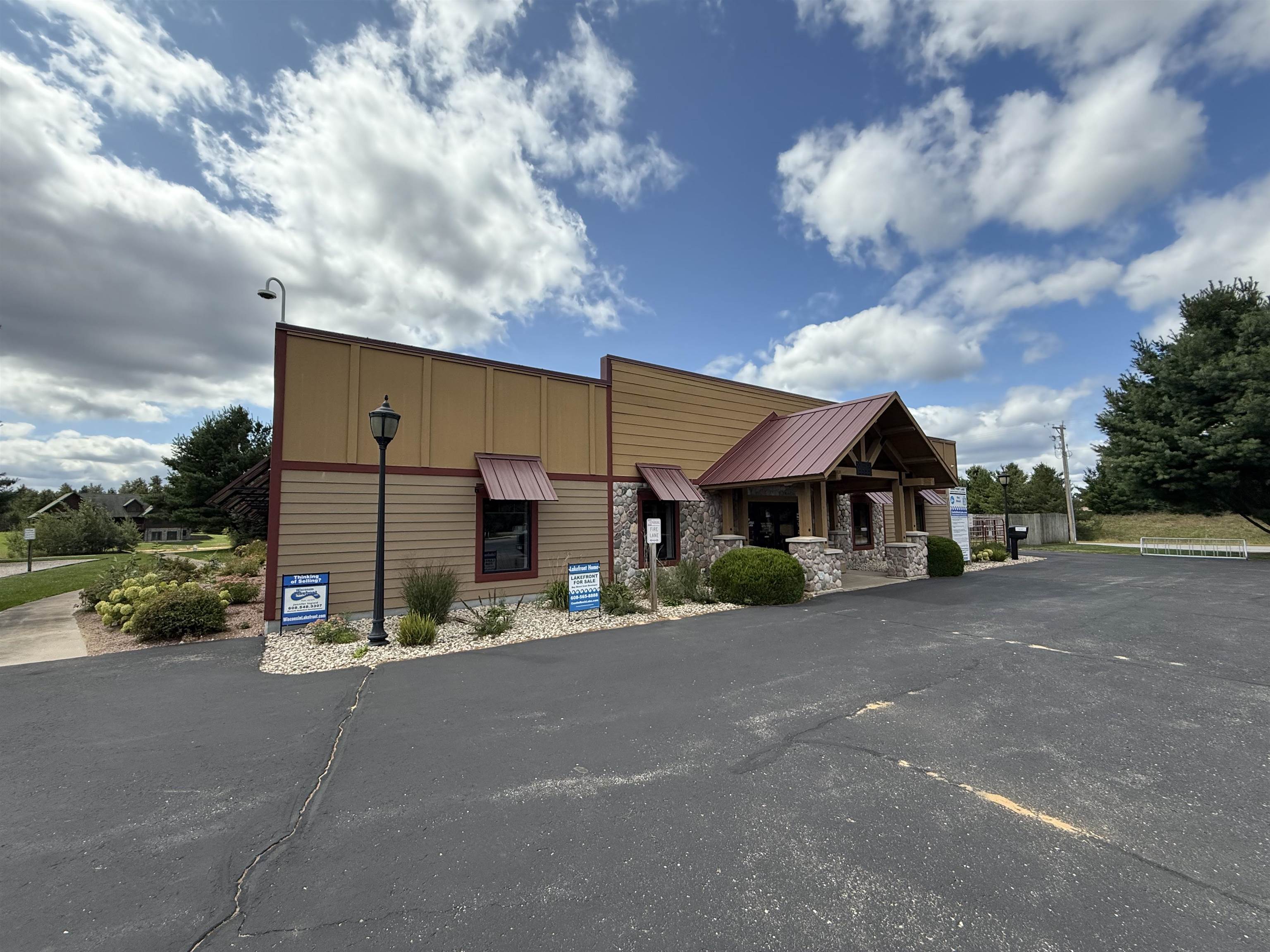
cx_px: 635
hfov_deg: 102.1
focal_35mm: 14
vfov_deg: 85.7
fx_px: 514
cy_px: 476
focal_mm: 2.22
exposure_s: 1/1901
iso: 64
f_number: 2.2
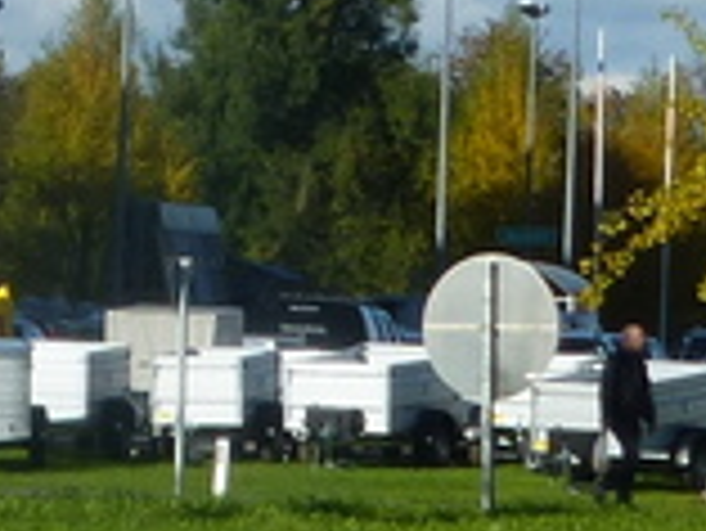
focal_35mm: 470
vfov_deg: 3.2
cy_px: -126
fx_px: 9593
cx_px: -247
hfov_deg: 4.2
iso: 100
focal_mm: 11.7
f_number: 4.9
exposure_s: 1/800
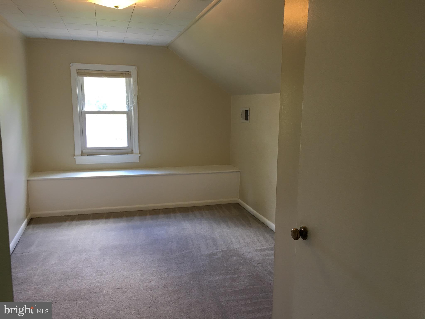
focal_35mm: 29
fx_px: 356
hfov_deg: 61.7
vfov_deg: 48.2
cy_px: 160
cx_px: 212
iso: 64
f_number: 2.2
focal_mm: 4.15
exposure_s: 1/30
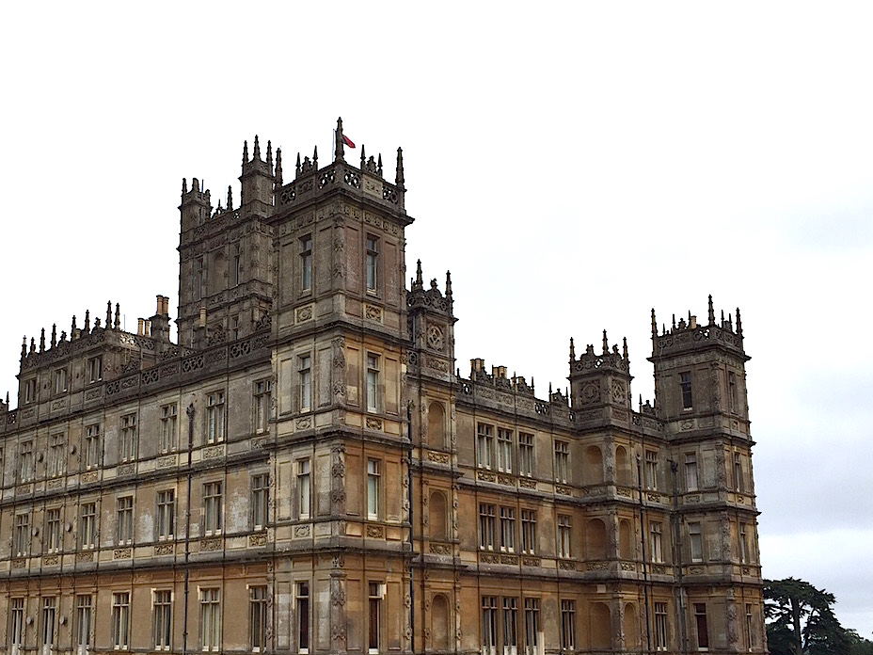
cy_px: 440
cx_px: 309
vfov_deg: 35.6
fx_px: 1009
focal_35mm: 40
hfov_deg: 46.2
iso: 32
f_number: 2.2
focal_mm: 4.15
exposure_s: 1/879
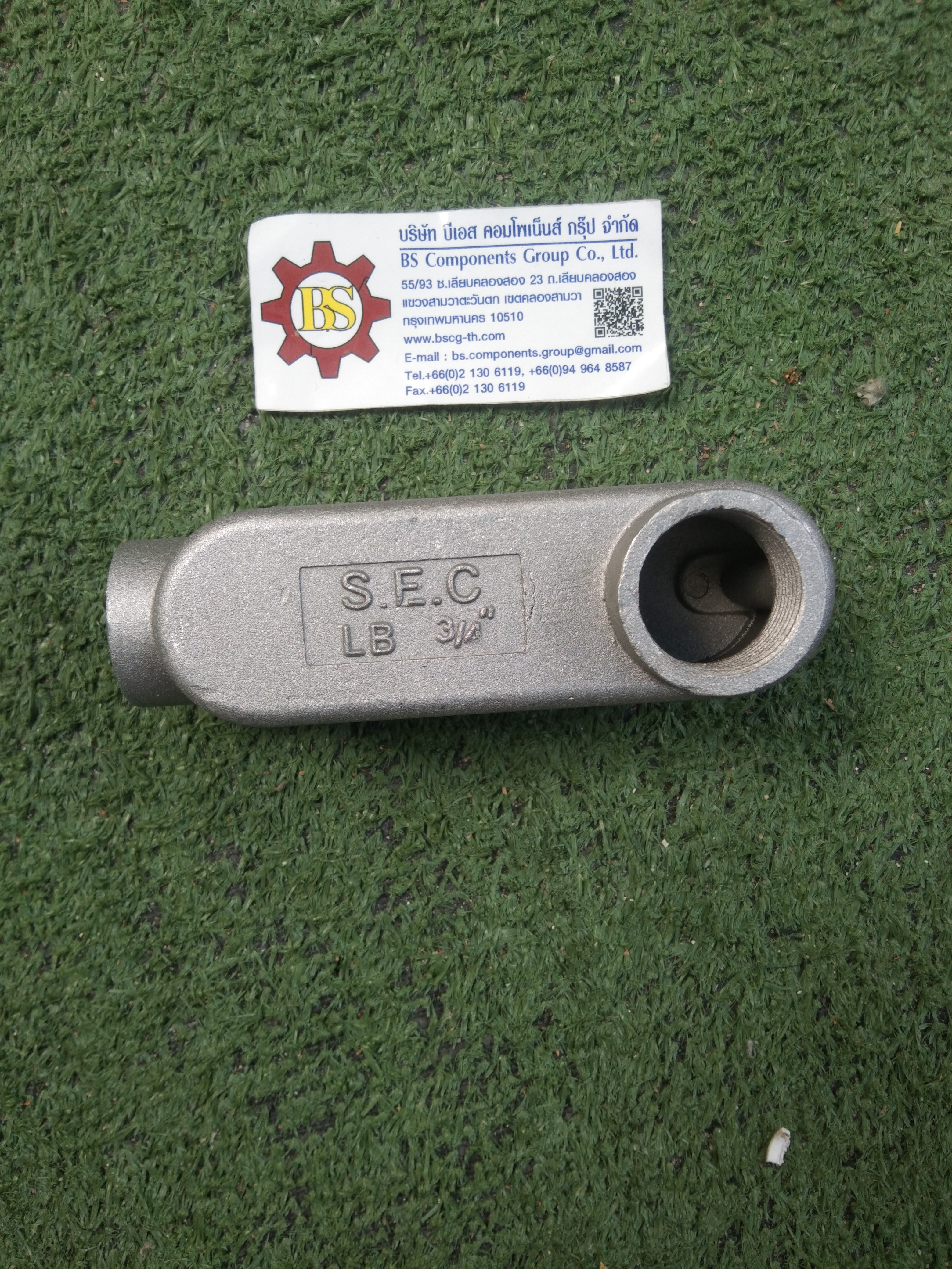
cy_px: 634
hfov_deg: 46.8
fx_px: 1100
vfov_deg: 60.0
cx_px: 476
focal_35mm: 30
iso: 51
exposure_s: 1/100
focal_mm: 3.65
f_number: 2.2
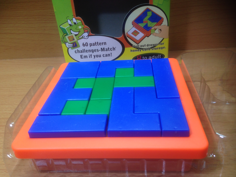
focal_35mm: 33
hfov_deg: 55.4
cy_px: 88
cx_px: 118
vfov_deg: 42.9
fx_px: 225
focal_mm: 4.12
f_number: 2.4
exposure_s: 1/30
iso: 50
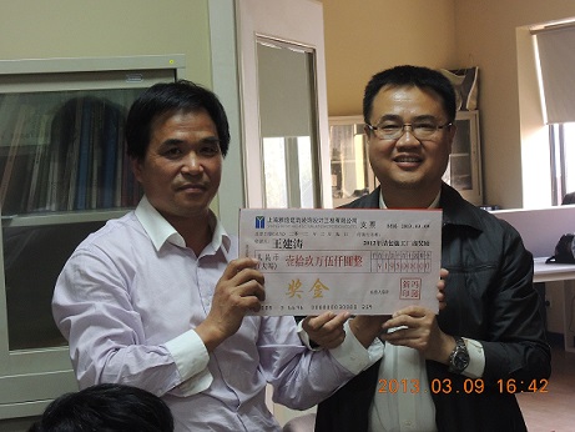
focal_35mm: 100
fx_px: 1662
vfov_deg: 14.8
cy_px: 216
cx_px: 288
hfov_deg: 19.6
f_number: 5.5
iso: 800
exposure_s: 1/25
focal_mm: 17.9
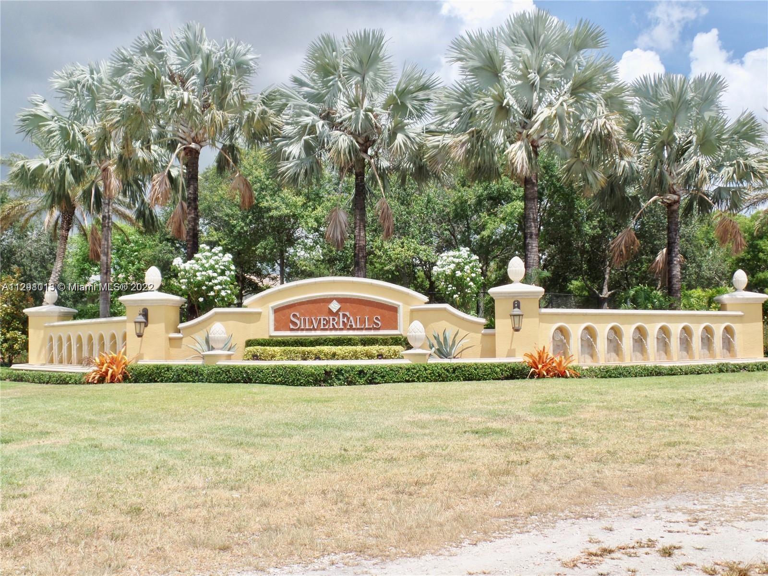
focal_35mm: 42
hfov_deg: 44.8
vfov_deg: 34.3
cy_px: 288
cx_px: 384
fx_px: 932
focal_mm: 7.5
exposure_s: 1/1000
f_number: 3.6
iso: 80
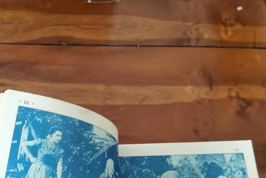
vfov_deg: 24.6
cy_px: 170
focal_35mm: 53
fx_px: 392
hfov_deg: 37.4
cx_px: 157
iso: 500
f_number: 2.2
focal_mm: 2.26
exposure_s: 1/24
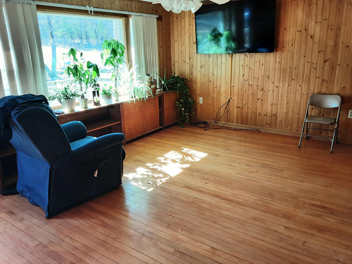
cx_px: 176
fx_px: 275
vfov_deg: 51.4
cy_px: 132
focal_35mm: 27
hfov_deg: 65.3
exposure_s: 1/60.2
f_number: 1.9
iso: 50
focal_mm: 2.91
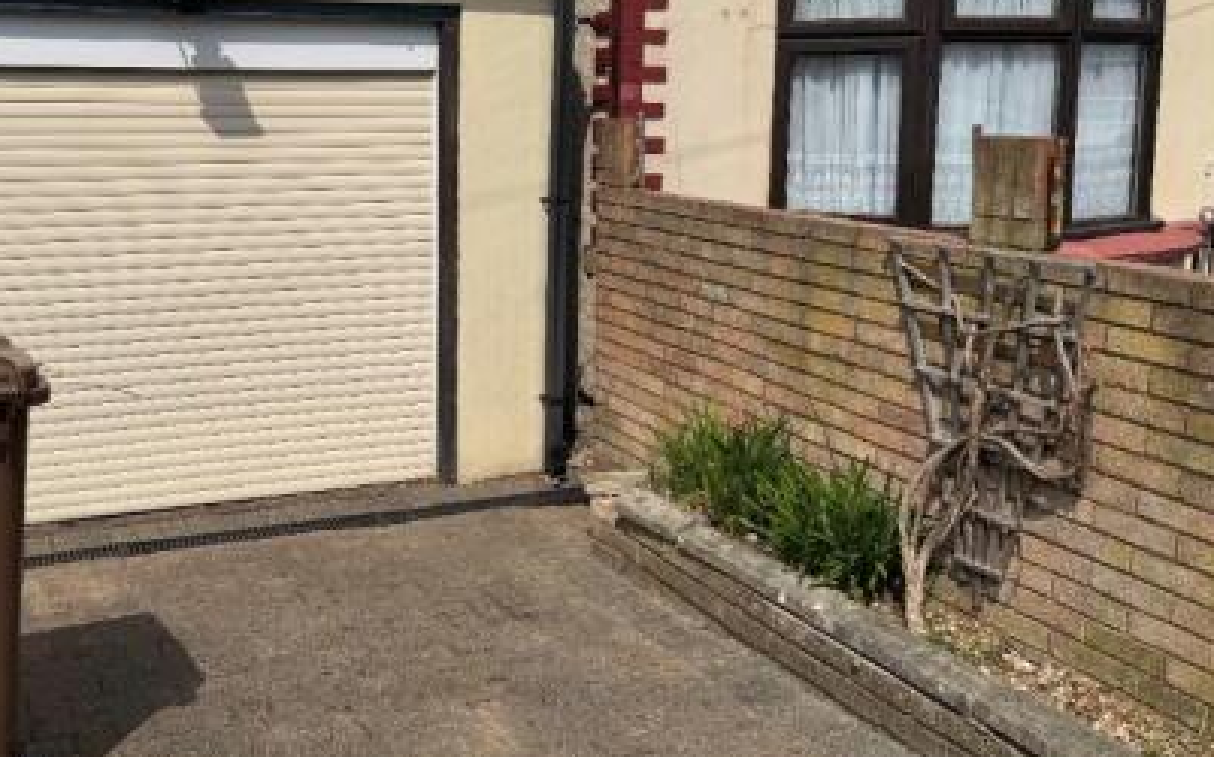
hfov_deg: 52.0
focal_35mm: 37
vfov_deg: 34.1
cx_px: 428
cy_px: 253
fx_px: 1223
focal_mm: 6.76
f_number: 1.78
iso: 80
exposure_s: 1/10417
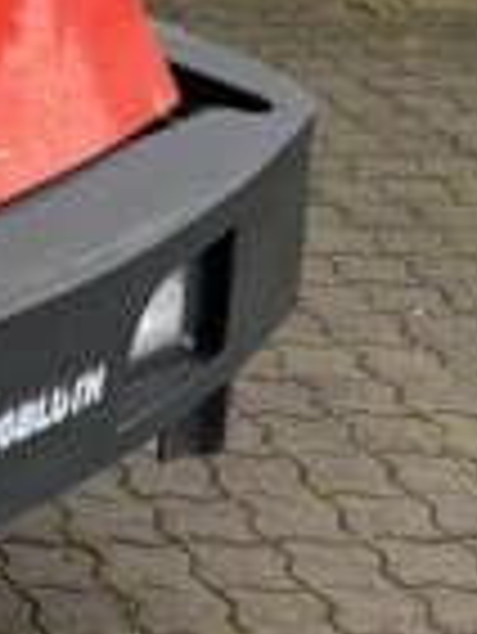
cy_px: -189
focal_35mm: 147
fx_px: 2697
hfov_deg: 8.7
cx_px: -837
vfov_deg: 13.0
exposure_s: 1/236
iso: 40
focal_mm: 5.1
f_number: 1.6
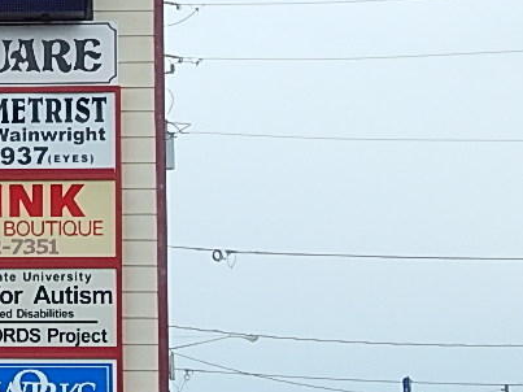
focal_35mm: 151
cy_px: 214
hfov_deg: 12.6
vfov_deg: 9.8
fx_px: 2281
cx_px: -195
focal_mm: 6.8
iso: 125
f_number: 3.4
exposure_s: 1/800
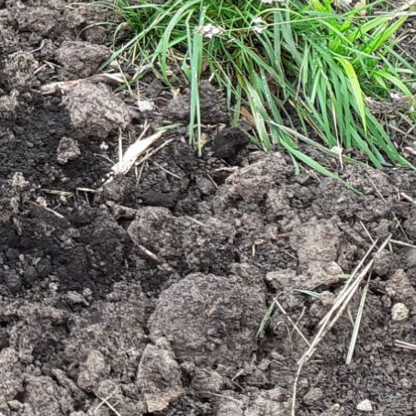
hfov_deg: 14.8
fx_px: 1468
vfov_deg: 15.6
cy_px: -73
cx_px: -232
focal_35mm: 108
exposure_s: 1/154
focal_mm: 3.6
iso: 40
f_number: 1.9
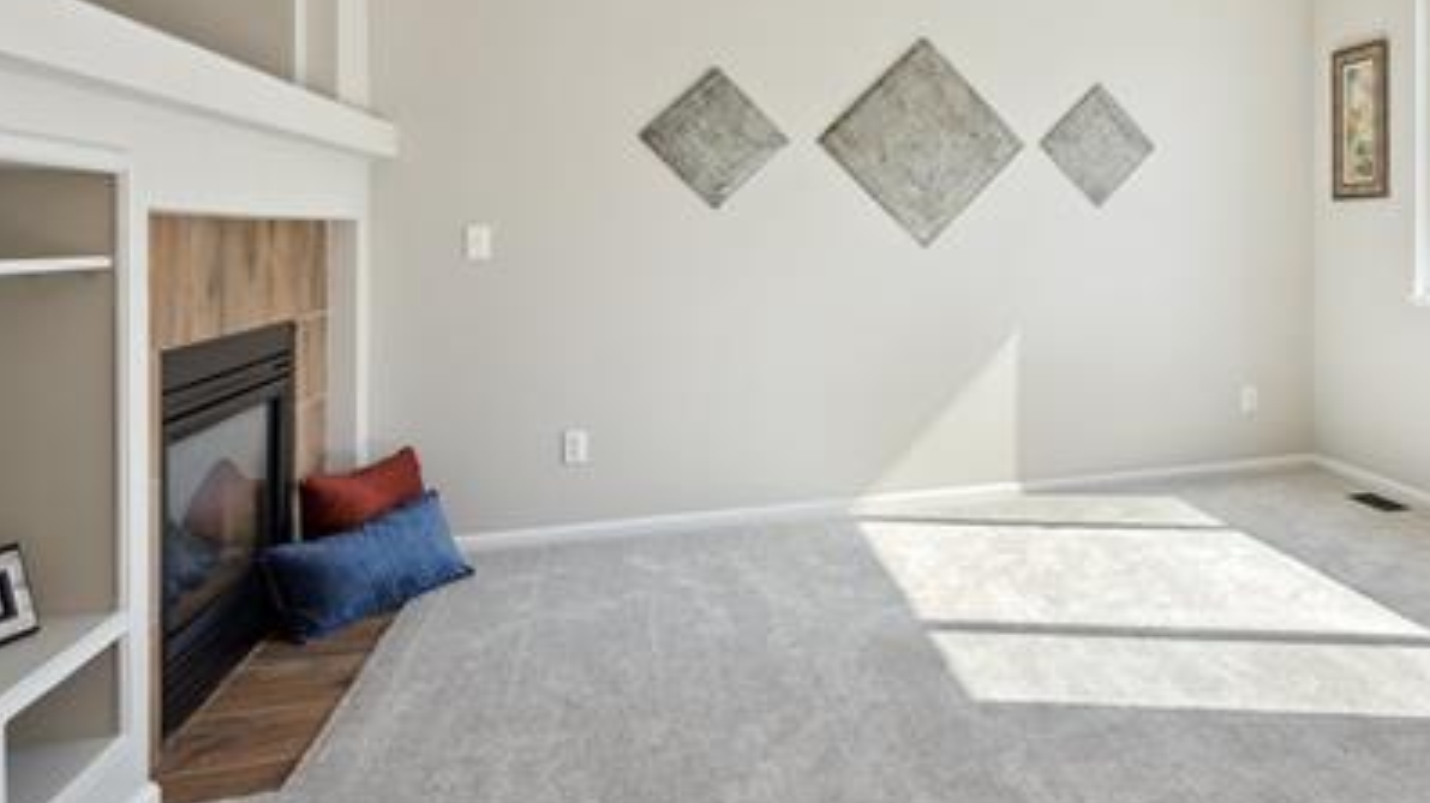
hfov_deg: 64.6
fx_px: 1023
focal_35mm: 27
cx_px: 1113
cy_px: 266
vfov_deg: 42.3
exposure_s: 1/500
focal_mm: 16
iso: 800
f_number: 6.3
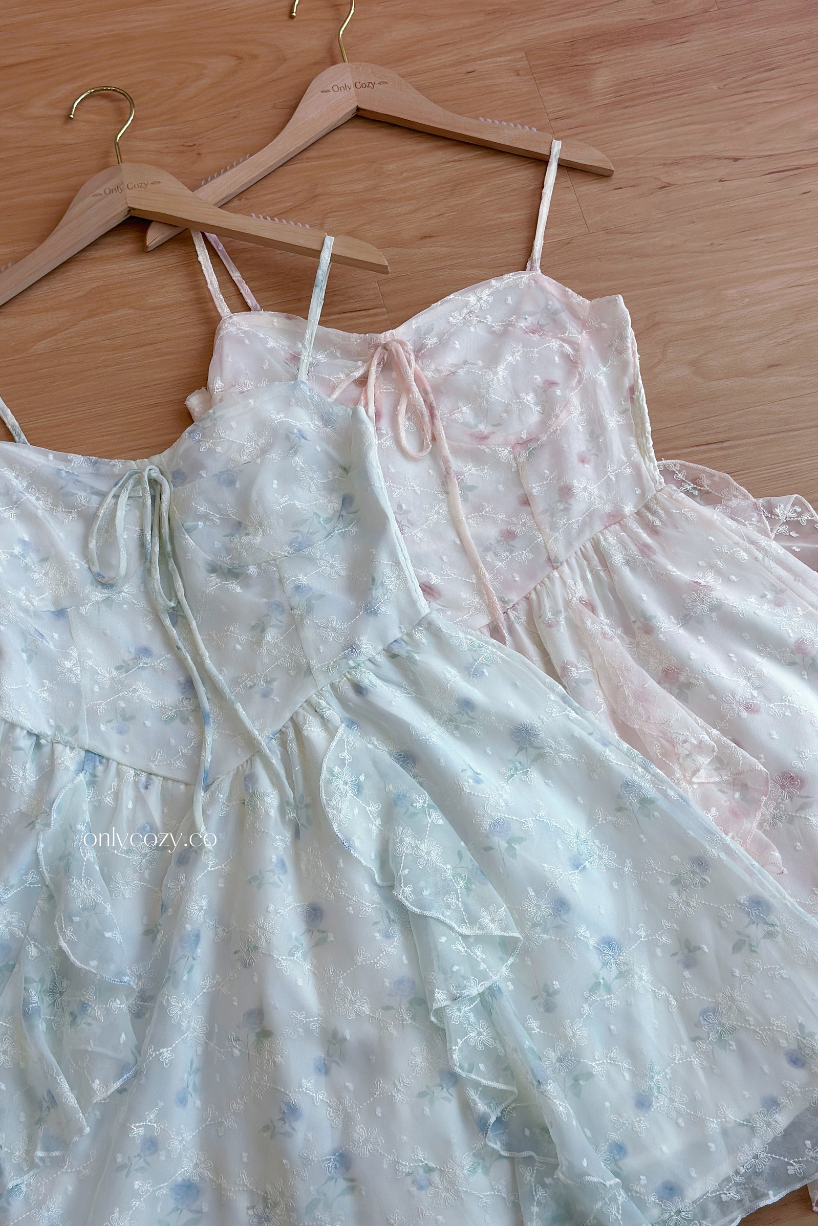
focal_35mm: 50
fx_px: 1704
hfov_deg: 27.0
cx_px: 374
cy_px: 612
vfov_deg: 39.6
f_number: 1.78
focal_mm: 6.86
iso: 80
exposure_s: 1/255
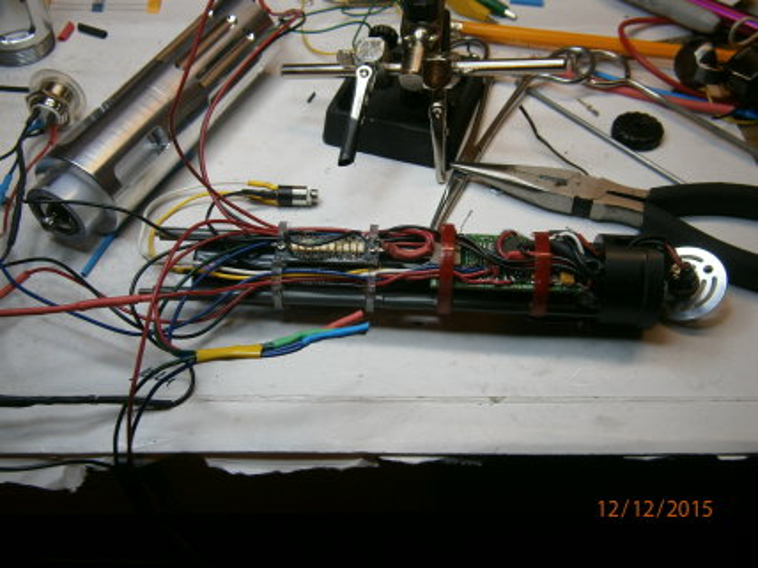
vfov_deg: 39.7
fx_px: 788
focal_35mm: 36
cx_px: 379
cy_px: 284
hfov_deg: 51.4
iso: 80
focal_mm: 6.4
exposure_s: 1/50
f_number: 3.1
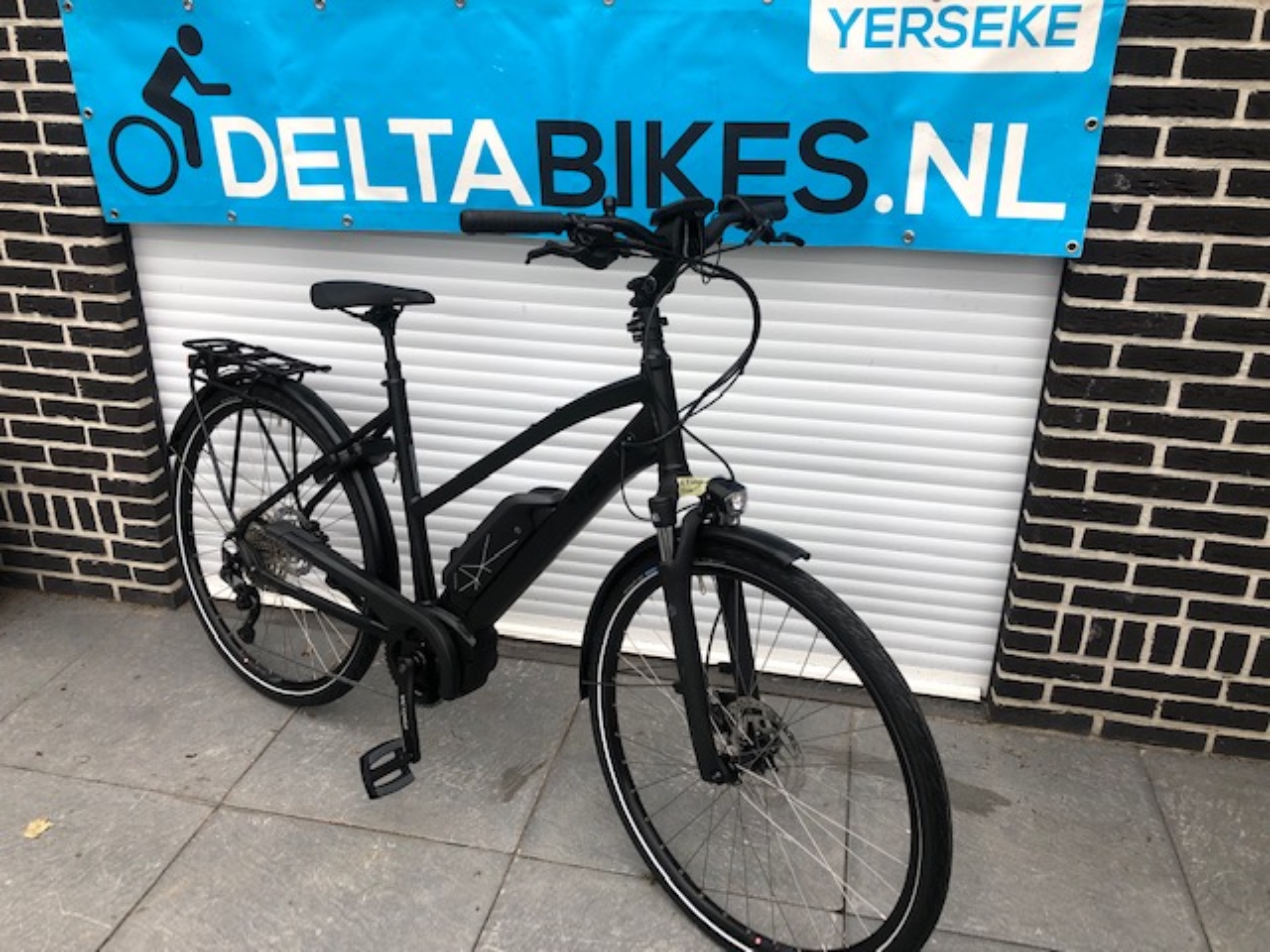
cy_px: 476
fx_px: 1027
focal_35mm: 28
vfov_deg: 49.7
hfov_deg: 63.4
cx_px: 635
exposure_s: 1/120
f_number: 1.8
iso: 25
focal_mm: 3.99
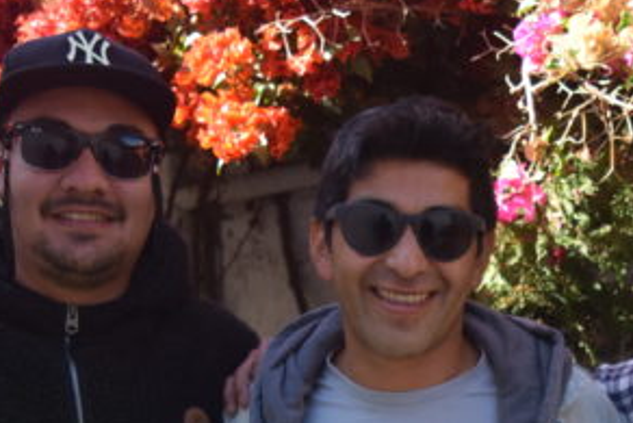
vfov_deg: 18.5
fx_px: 1249
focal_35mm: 71
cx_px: 477
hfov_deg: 28.0
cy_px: 471
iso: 800
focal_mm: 18
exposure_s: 1/1000
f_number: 4
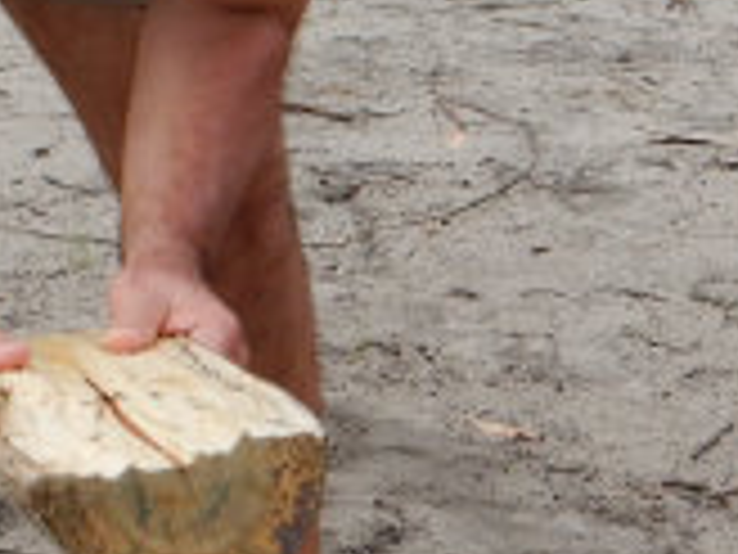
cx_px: 266
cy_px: 203
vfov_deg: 9.8
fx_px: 3219
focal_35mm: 151
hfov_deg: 13.1
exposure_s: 1/200
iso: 125
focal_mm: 5.6
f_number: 4.2
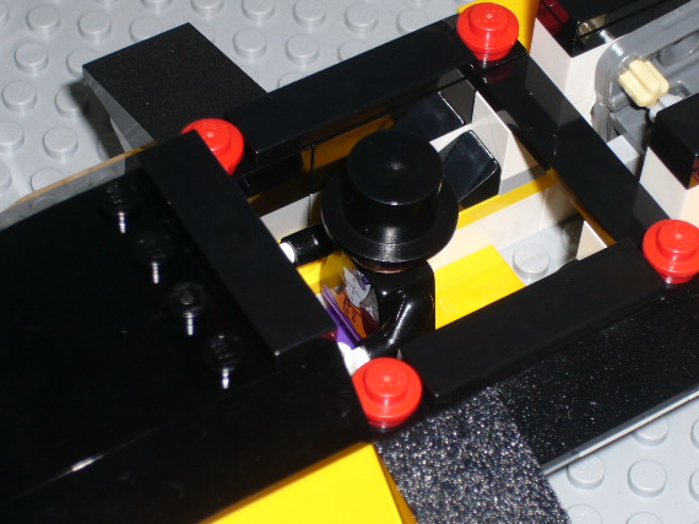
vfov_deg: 13.6
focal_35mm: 109
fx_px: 2200
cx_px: 330
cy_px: 286
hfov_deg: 18.1
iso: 80
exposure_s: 1/60
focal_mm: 16.1
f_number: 4.8
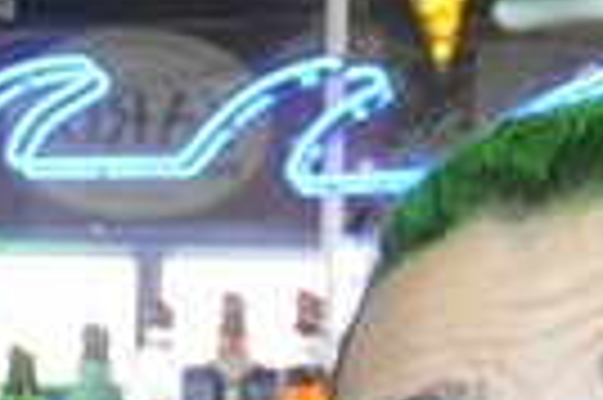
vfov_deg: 6.6
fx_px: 3379
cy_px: 773
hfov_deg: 10.0
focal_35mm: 202
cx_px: -112
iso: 800
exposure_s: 1/15
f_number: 3.5
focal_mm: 18
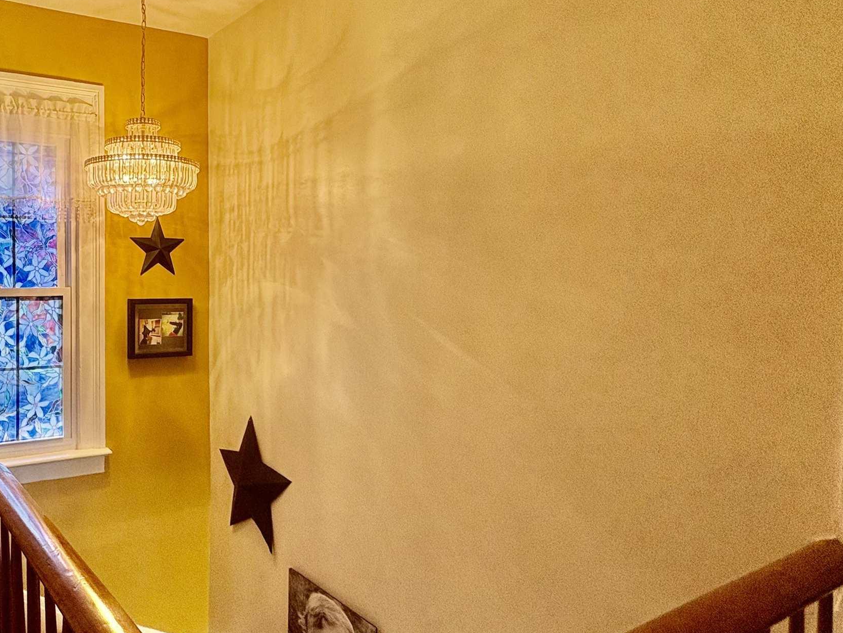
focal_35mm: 26
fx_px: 633
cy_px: 311
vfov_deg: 53.1
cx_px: 162
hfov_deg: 61.4
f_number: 2.2
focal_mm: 2.22
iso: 250
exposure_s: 1/120
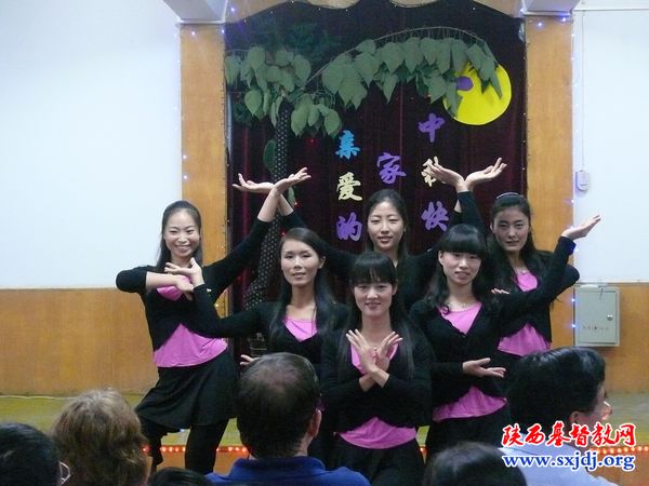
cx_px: 324
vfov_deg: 21.6
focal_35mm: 68
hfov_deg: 28.6
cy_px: 243
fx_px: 1275
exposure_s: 1/25
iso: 800
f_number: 3.2
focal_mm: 11.7
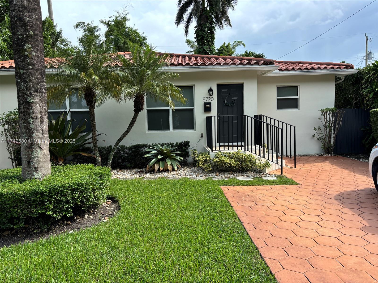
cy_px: 142
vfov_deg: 53.1
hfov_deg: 67.3
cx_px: 189
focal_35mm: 26
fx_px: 284
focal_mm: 5.96
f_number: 1.6
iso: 50
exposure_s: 1/1007
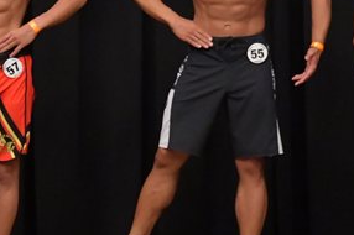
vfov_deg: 2.3
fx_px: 5775
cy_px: 53
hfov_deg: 3.5
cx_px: -60
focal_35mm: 588
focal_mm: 145
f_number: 5.6
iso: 6400
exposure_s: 1/400
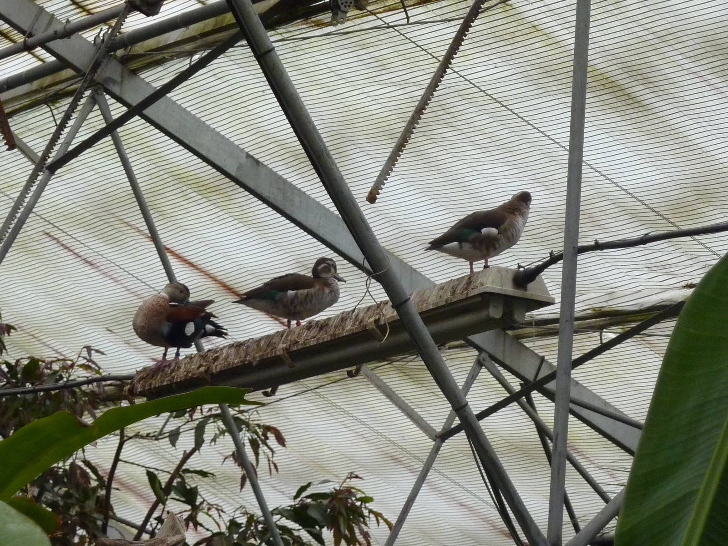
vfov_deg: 8.7
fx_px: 3596
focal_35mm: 171
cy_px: 273
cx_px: 364
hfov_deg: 11.6
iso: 320
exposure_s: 1/400
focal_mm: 19.5
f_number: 4.4
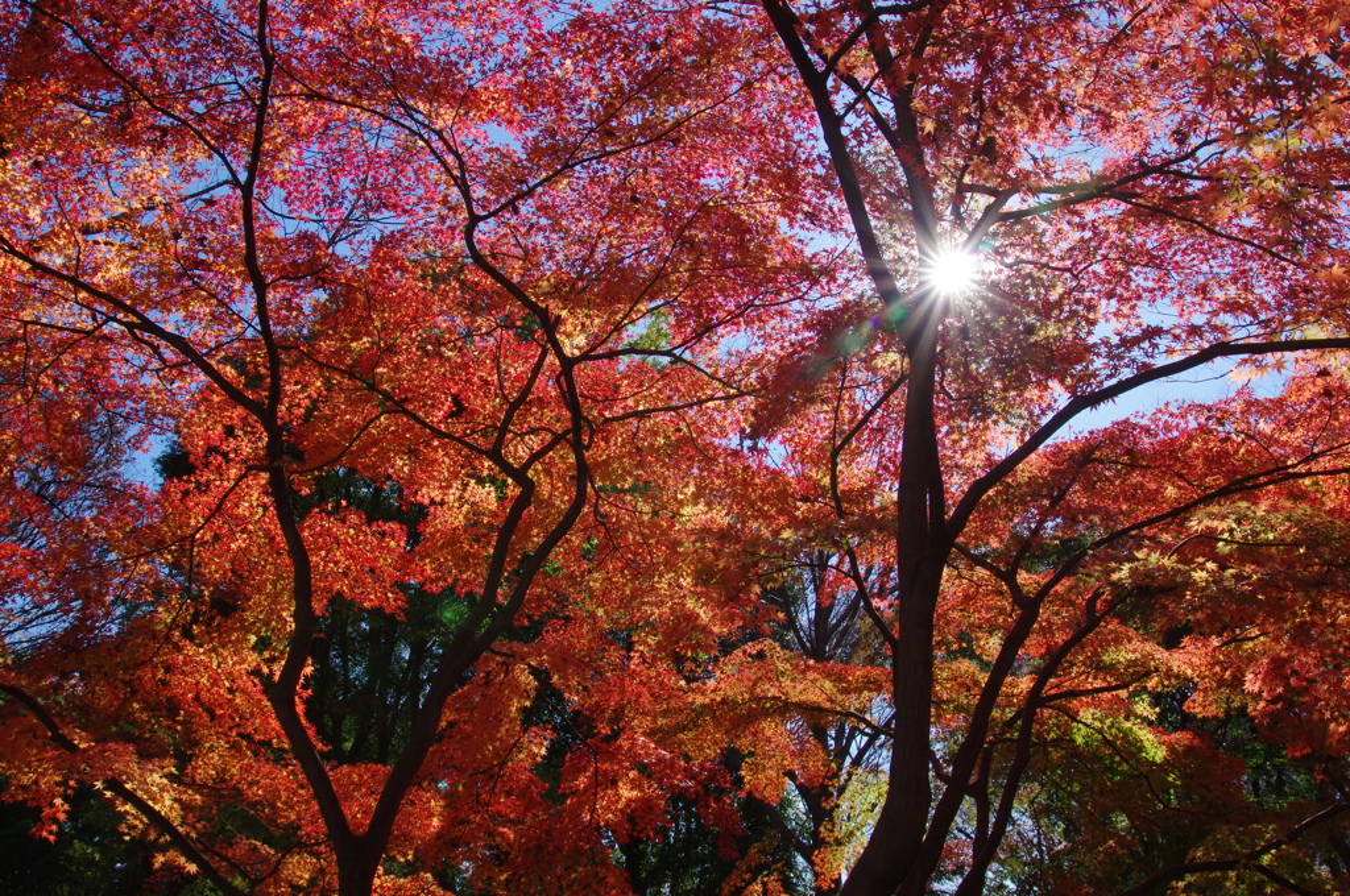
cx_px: 675
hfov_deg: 57.3
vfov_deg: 39.9
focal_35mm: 33
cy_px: 448
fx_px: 1236
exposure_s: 1/60
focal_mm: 22.4
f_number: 11
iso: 400
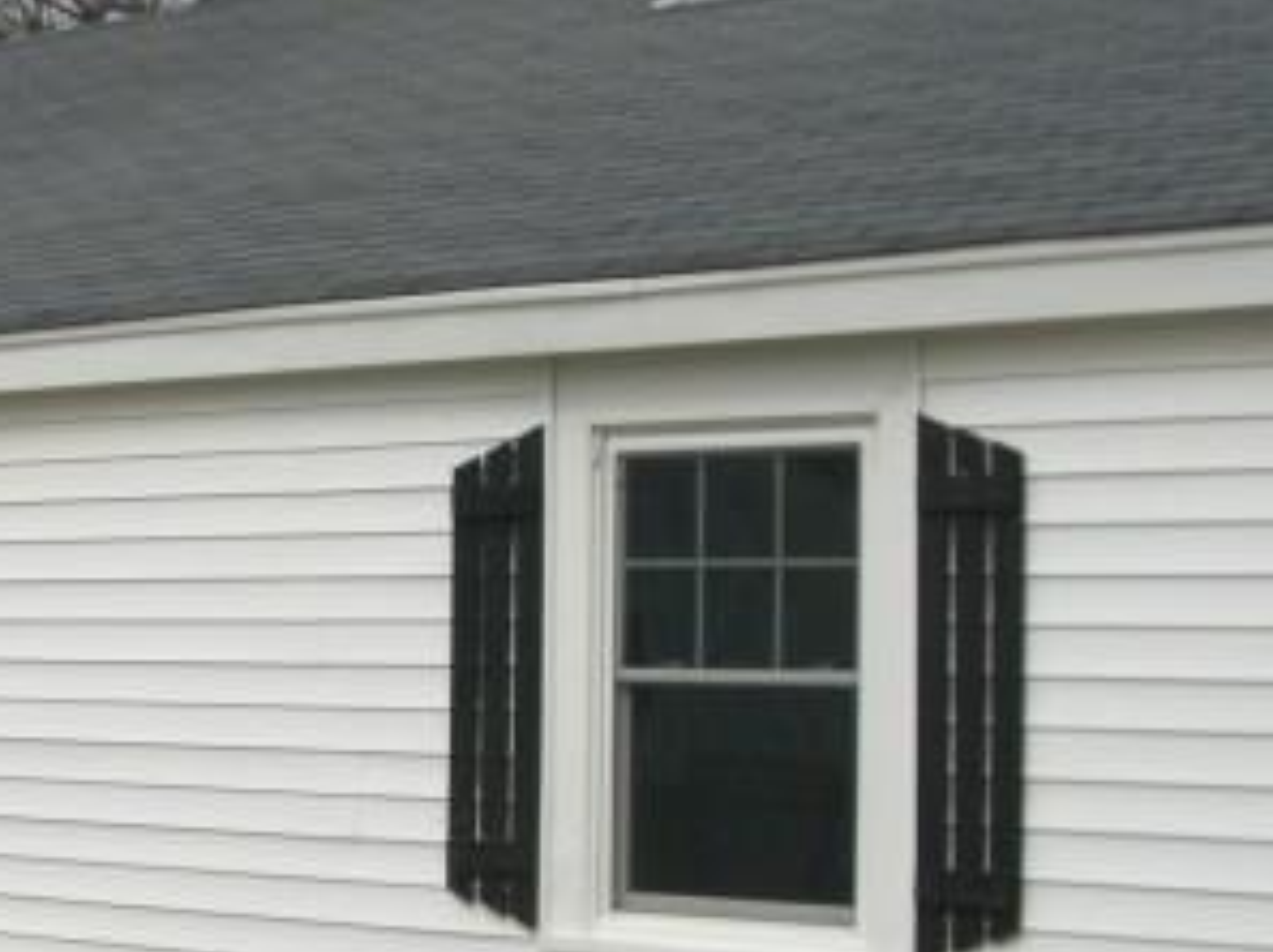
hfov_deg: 23.4
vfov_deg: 17.9
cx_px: 180
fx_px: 3012
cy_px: 682
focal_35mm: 82
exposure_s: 1/400
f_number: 4.3
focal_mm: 6.2
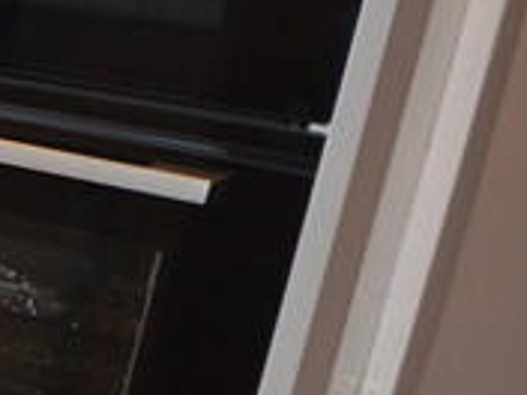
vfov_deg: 17.5
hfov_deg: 12.5
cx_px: -946
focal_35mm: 84
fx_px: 1279
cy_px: 97
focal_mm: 10
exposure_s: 1/60
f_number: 4
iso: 500
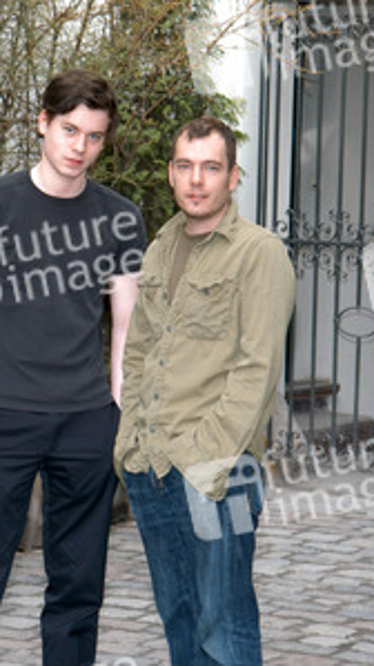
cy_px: 376
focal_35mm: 147
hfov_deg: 8.2
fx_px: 2594
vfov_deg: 14.6
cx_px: 96
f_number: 5.6
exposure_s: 1/60
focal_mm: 70
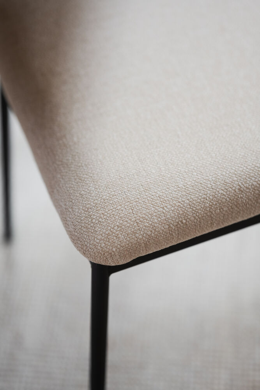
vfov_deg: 23.9
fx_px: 920
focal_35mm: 85
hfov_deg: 16.1
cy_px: 195
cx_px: 130
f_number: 1.8
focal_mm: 85
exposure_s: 1/160
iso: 400
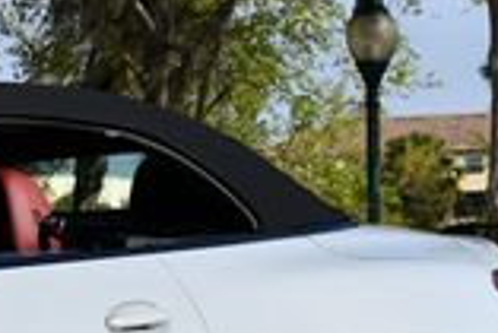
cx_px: -352
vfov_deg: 7.7
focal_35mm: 179
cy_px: 266
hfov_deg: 10.8
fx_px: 2478
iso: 100
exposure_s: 1/250
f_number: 8
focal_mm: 22
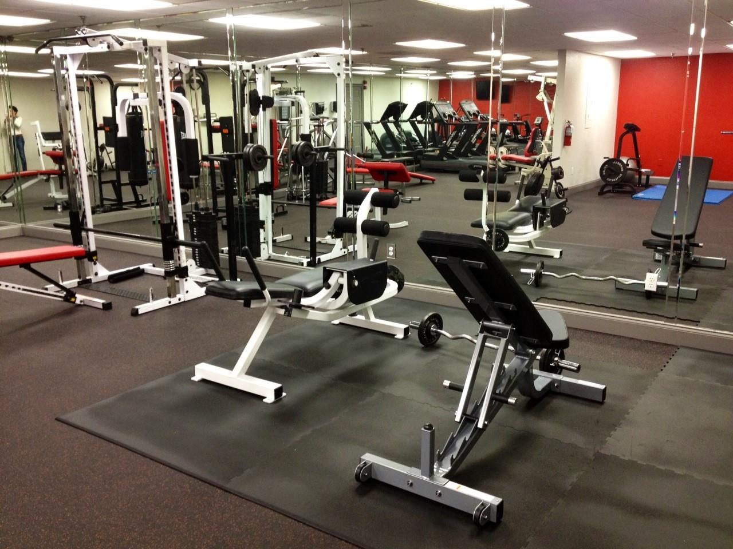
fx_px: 741
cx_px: 366
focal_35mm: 35
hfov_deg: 52.6
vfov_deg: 40.7
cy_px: 274
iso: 160
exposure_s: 1/20
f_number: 2.4
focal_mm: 4.28
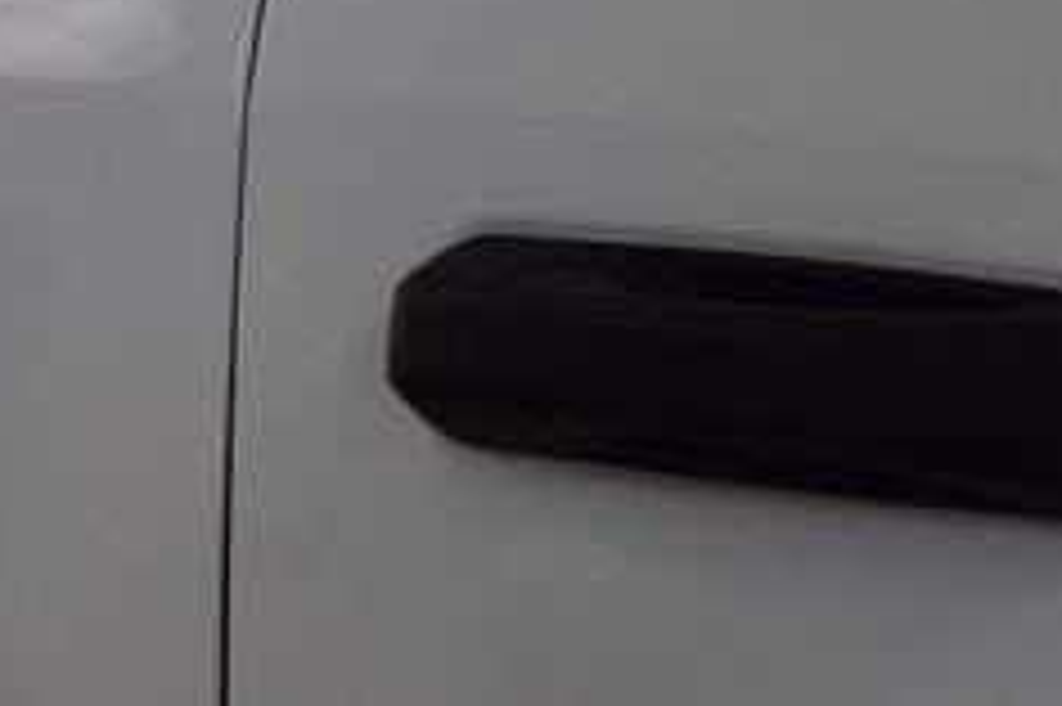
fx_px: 4805
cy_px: 425
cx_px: -58
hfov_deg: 12.4
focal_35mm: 163
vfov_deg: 8.4
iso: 900
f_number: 8
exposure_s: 1/60
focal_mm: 40
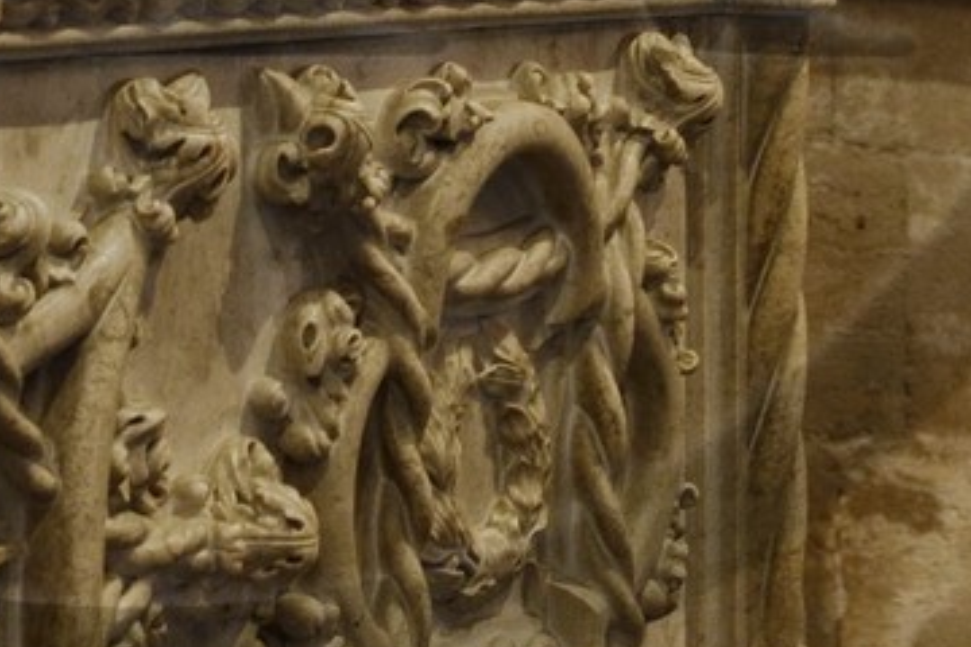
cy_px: -383
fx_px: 3479
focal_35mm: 129
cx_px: 135
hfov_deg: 15.7
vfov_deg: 10.2
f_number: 4
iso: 1600
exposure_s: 1/15
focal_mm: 29
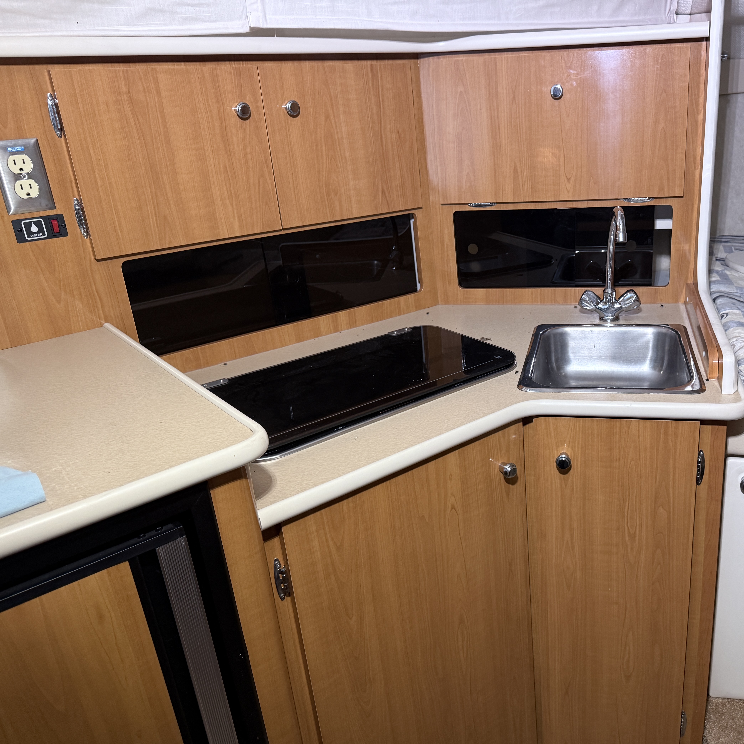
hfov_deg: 54.4
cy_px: 381
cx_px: 503
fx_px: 705
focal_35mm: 29
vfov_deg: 55.6
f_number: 1.78
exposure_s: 1/52
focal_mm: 6.76
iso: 200
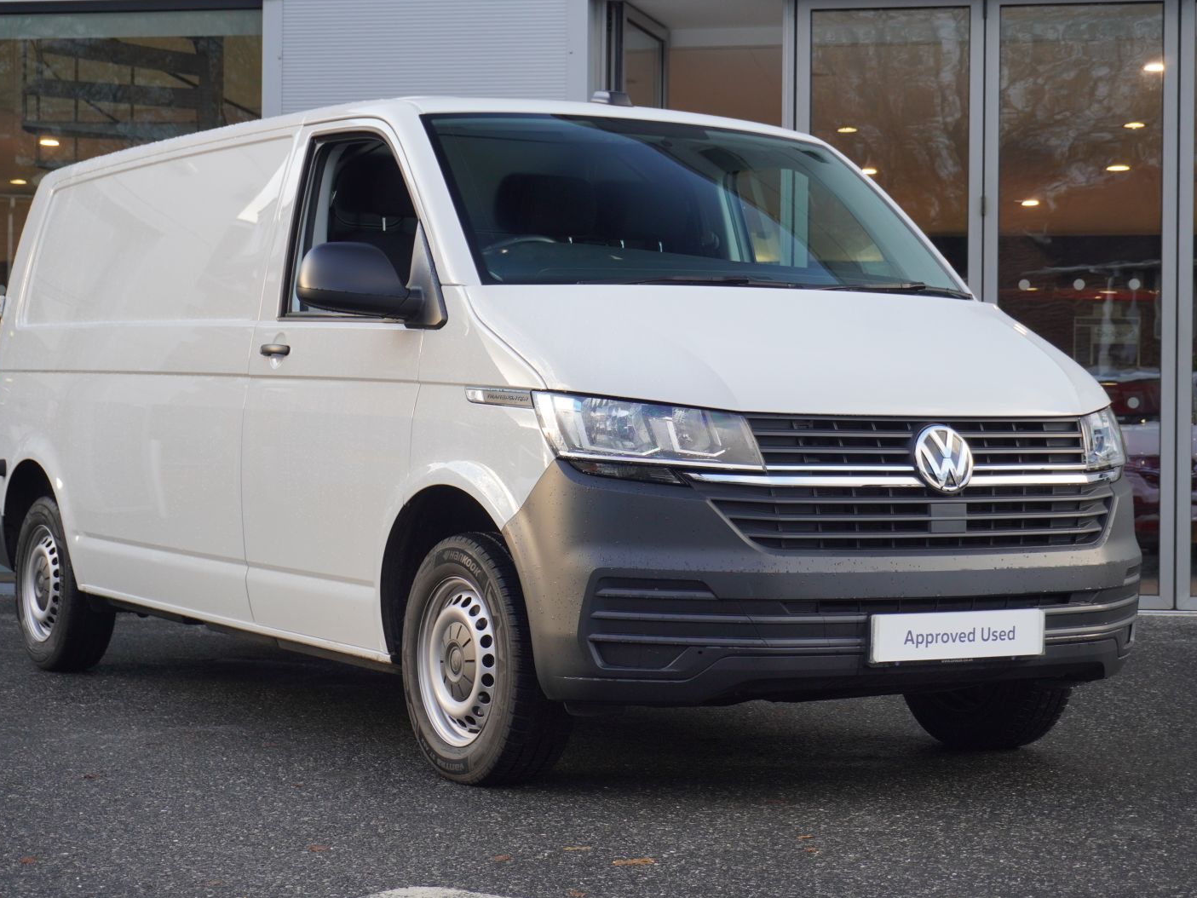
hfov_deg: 27.6
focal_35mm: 71
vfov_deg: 20.9
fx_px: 2440
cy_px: 446
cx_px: 563
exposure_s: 1/90
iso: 320
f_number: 5.6
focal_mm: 43
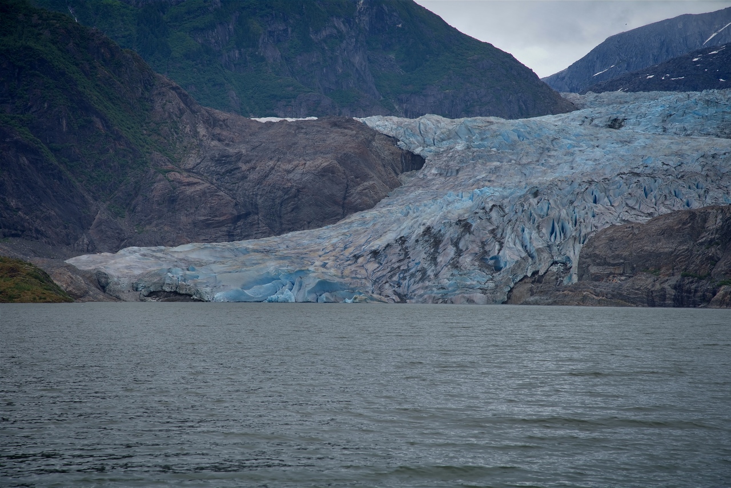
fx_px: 2437
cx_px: 366
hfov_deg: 17.1
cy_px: 244
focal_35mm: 120
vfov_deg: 11.4
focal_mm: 120
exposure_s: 1/250
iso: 100
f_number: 9
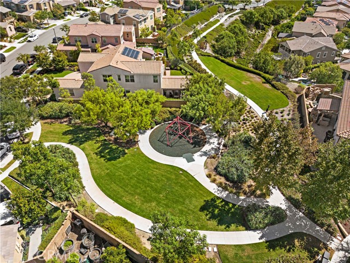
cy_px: 132
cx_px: 175
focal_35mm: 24
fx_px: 243
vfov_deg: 56.8
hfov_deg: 71.6
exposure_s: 1/2500
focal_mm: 6.72
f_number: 1.7
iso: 100
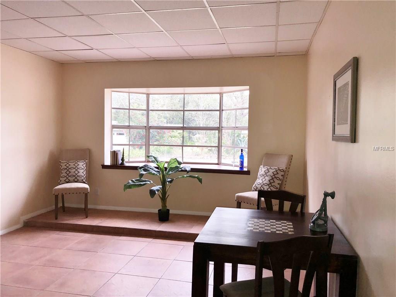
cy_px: 148
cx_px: 198
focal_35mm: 28
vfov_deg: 49.7
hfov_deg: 63.4
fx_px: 320
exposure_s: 1/120
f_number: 1.8
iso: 80
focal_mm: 3.99
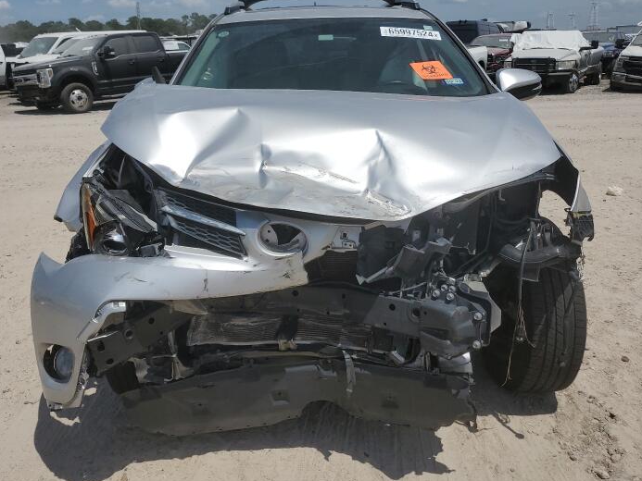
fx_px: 556
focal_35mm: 30
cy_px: 216
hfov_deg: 59.9
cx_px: 305
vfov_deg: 46.7
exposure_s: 1/10000
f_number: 1.5
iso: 51
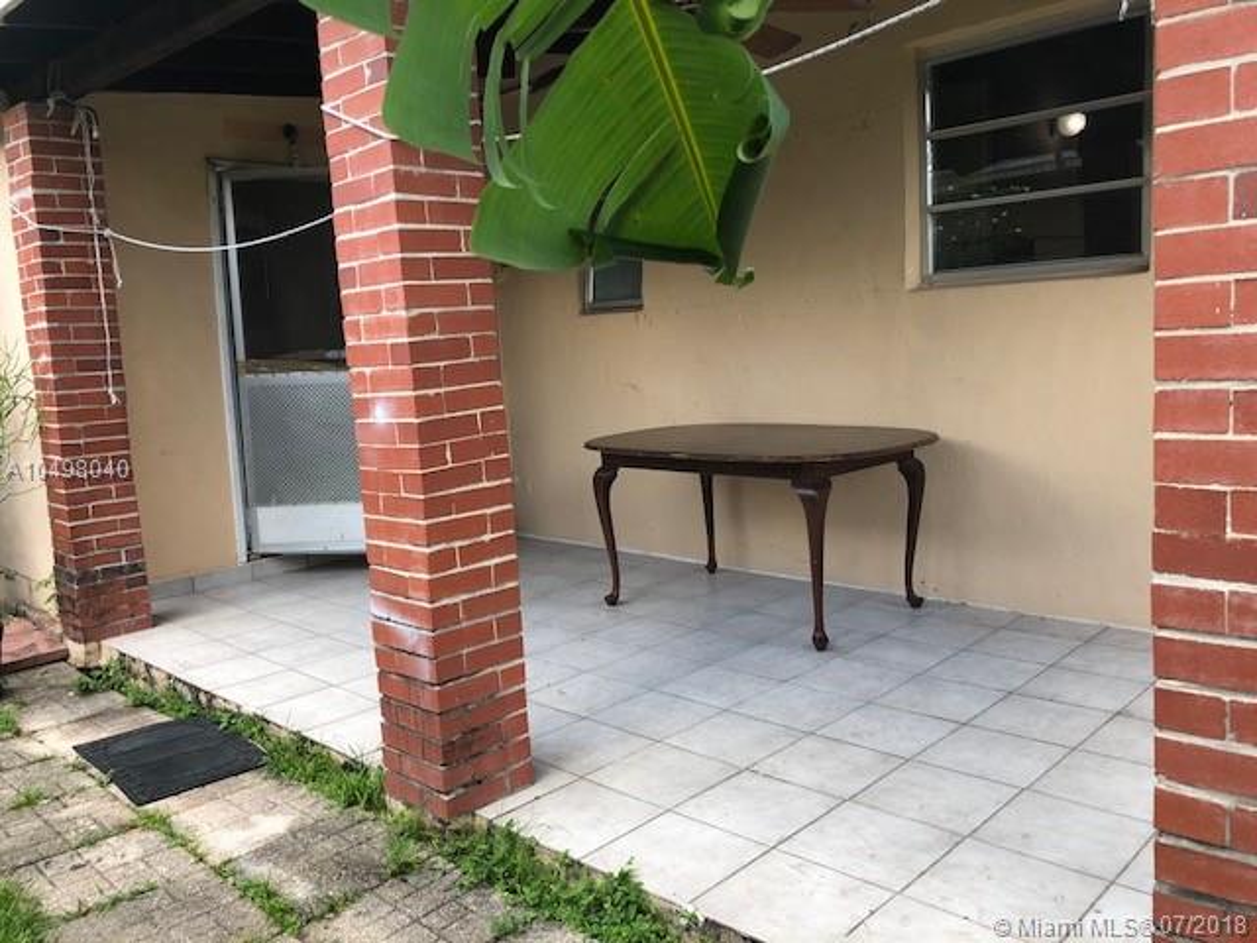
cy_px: 472
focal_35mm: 28
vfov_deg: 49.7
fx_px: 1017
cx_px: 628
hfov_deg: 63.4
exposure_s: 1/173
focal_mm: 3.99
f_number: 1.8
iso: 20
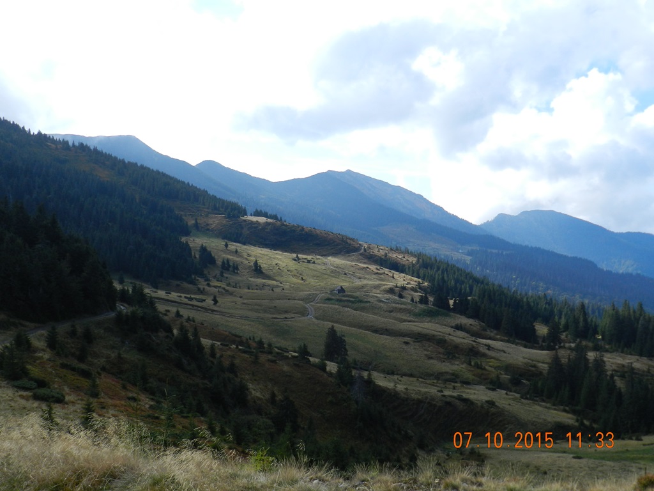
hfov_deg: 49.0
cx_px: 327
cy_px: 246
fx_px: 718
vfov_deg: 37.7
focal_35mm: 38
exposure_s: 1/800
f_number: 4
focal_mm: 6.7
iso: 160
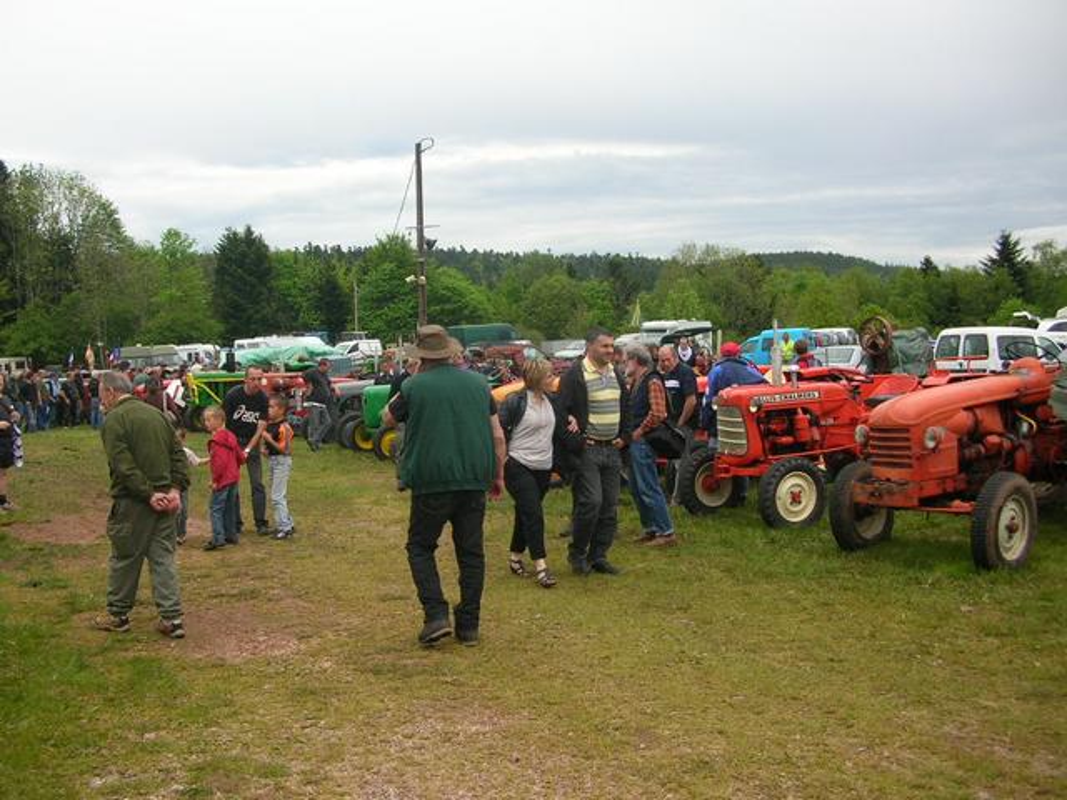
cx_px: 534
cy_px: 400
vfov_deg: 40.7
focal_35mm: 35
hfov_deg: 52.6
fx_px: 1079
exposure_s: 1/460
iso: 50
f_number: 2.8
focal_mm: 5.8
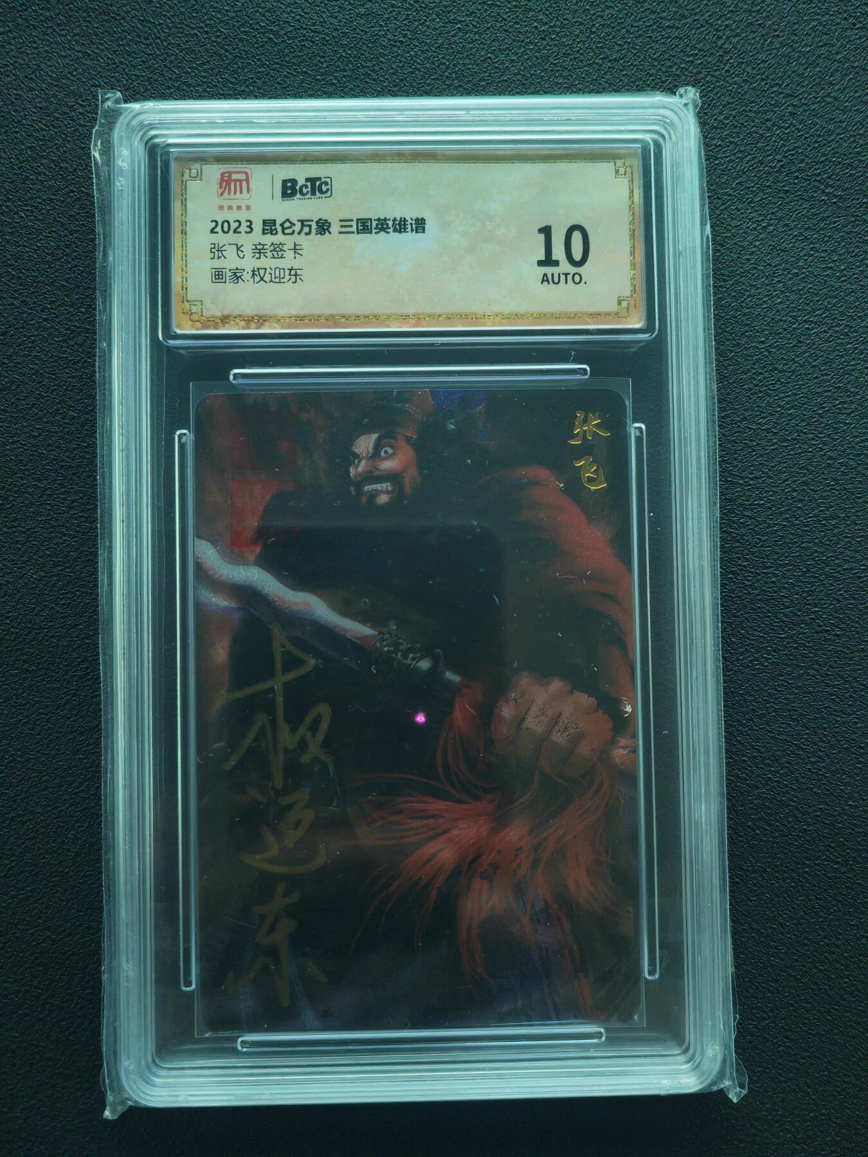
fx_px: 903
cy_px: 578
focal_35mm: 27
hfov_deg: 51.4
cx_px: 434
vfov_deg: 65.3
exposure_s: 1/100
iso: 1250
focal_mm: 5.53
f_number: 1.8
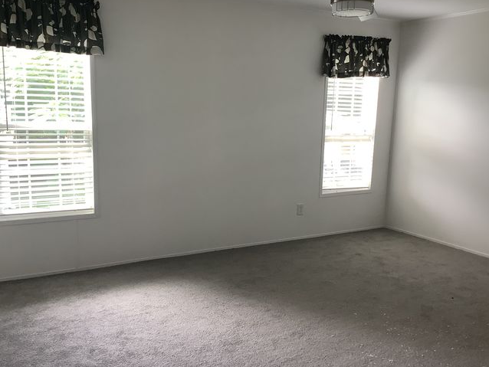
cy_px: 192
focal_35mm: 34
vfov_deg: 41.8
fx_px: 480
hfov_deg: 53.9
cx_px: 244
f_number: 2.4
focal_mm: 3.3
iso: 50
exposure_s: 1/60
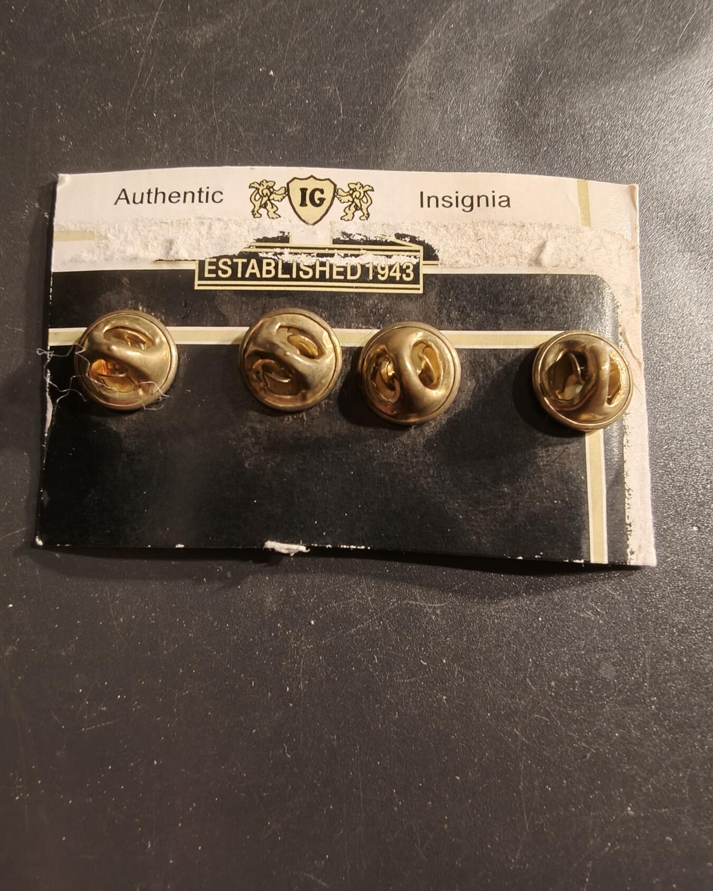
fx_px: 633
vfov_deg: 70.3
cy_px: 436
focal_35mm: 24
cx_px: 357
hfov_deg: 58.8
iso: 200
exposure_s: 1/50
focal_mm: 2.32
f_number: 2
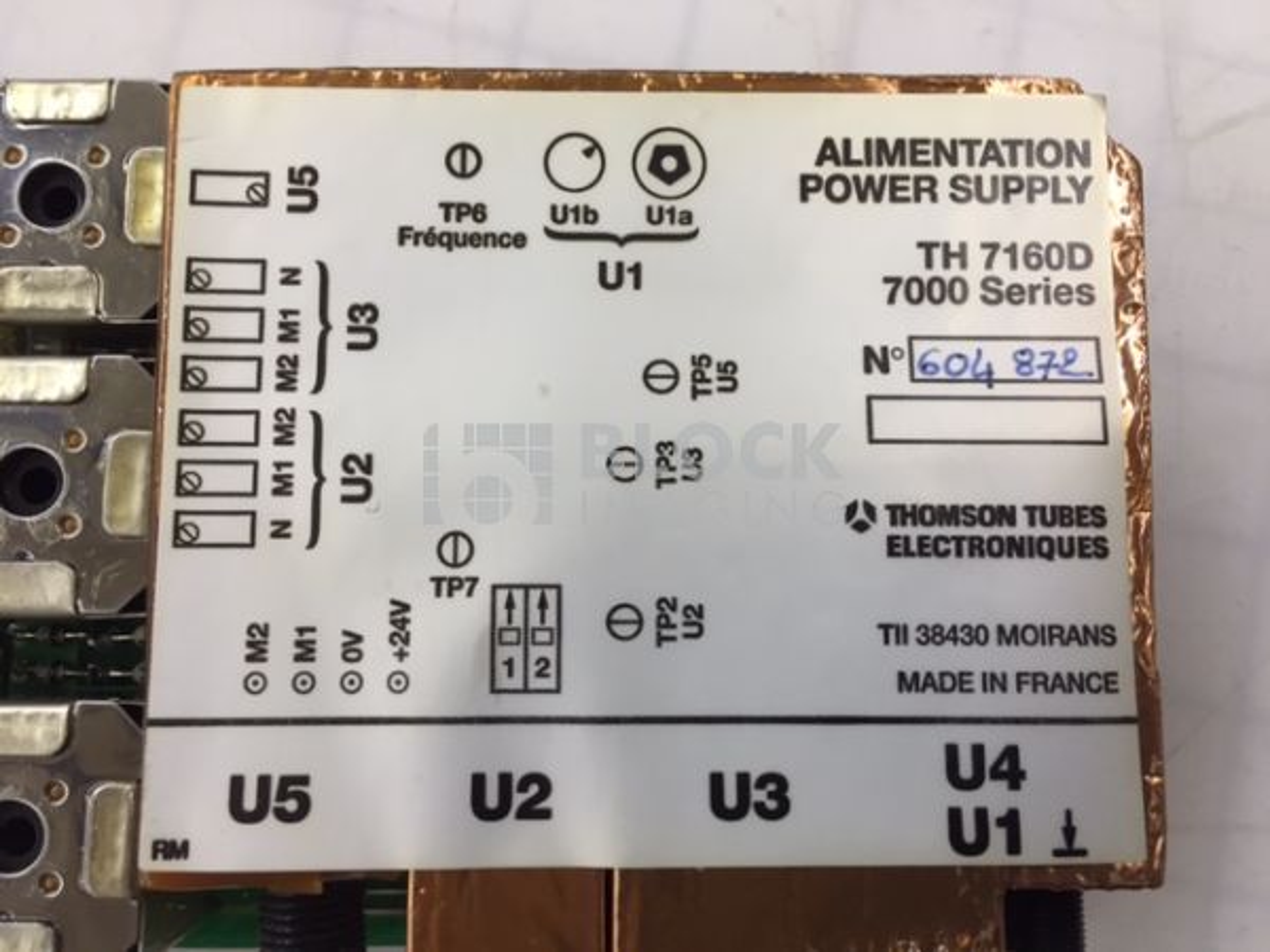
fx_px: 1064
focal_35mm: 29
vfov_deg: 48.2
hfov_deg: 61.7
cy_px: 476
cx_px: 635
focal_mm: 4.15
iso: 32
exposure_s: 1/40
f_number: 2.2
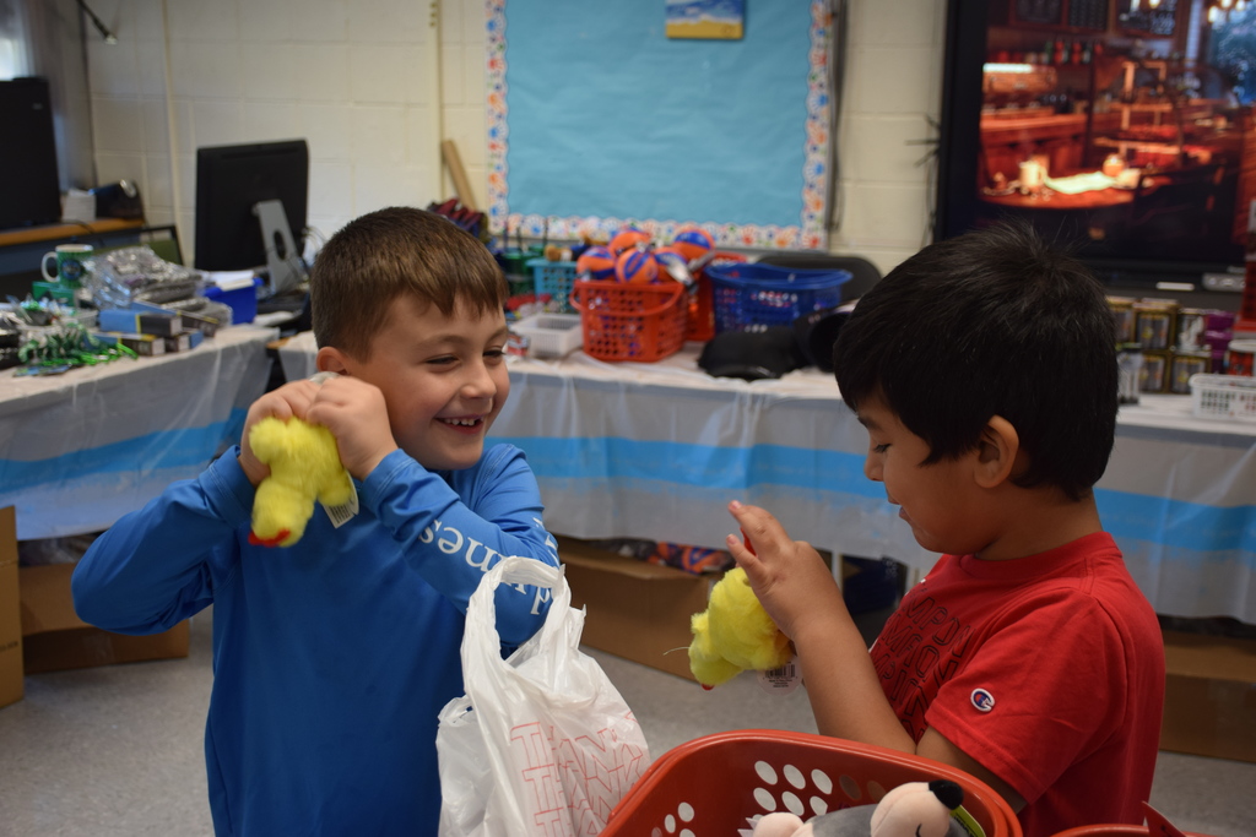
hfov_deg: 43.6
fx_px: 1570
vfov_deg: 29.9
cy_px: 418
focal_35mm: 45
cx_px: 628
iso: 400
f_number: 4
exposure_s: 1/60
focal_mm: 30
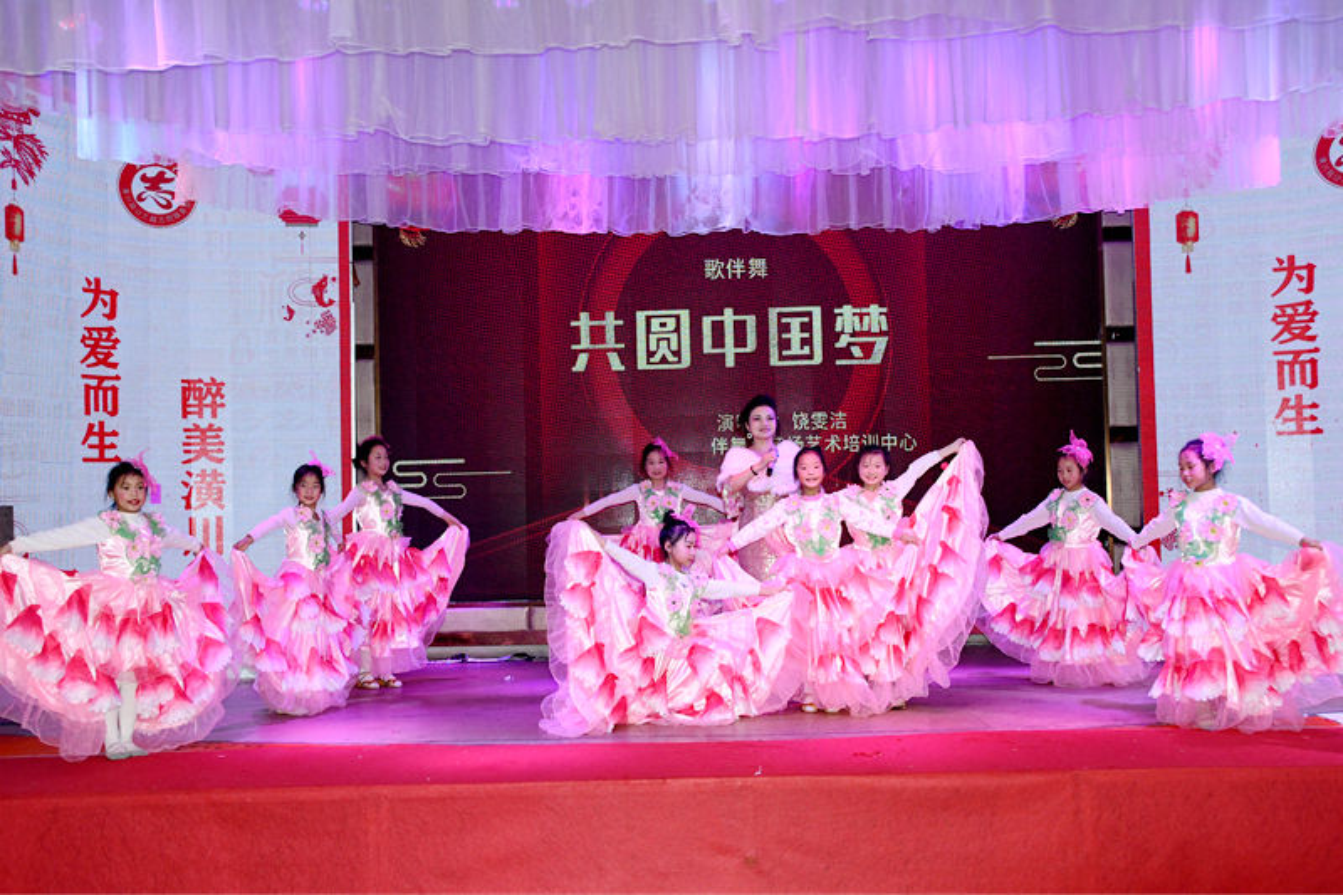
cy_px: 448
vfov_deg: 34.2
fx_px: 1455
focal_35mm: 39
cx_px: 672
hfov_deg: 49.6
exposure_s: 1/250
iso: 1600
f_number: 5.6
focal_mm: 26
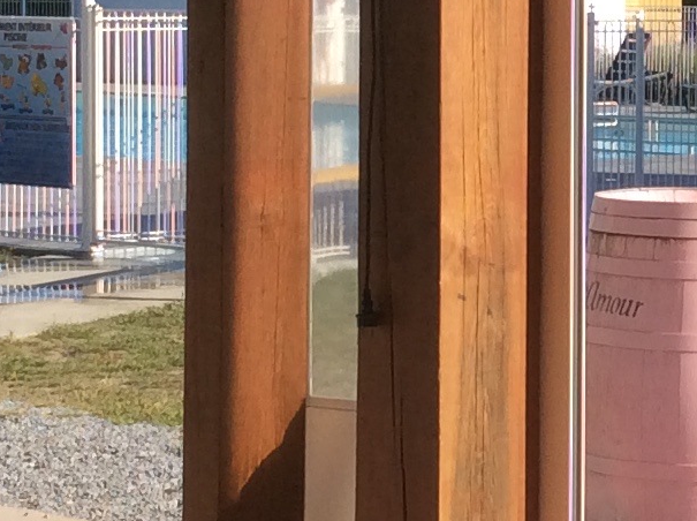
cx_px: 844
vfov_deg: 10.7
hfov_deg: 14.0
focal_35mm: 137
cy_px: 69
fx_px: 2755
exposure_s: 1/1059
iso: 32
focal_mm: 3.3
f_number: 2.4
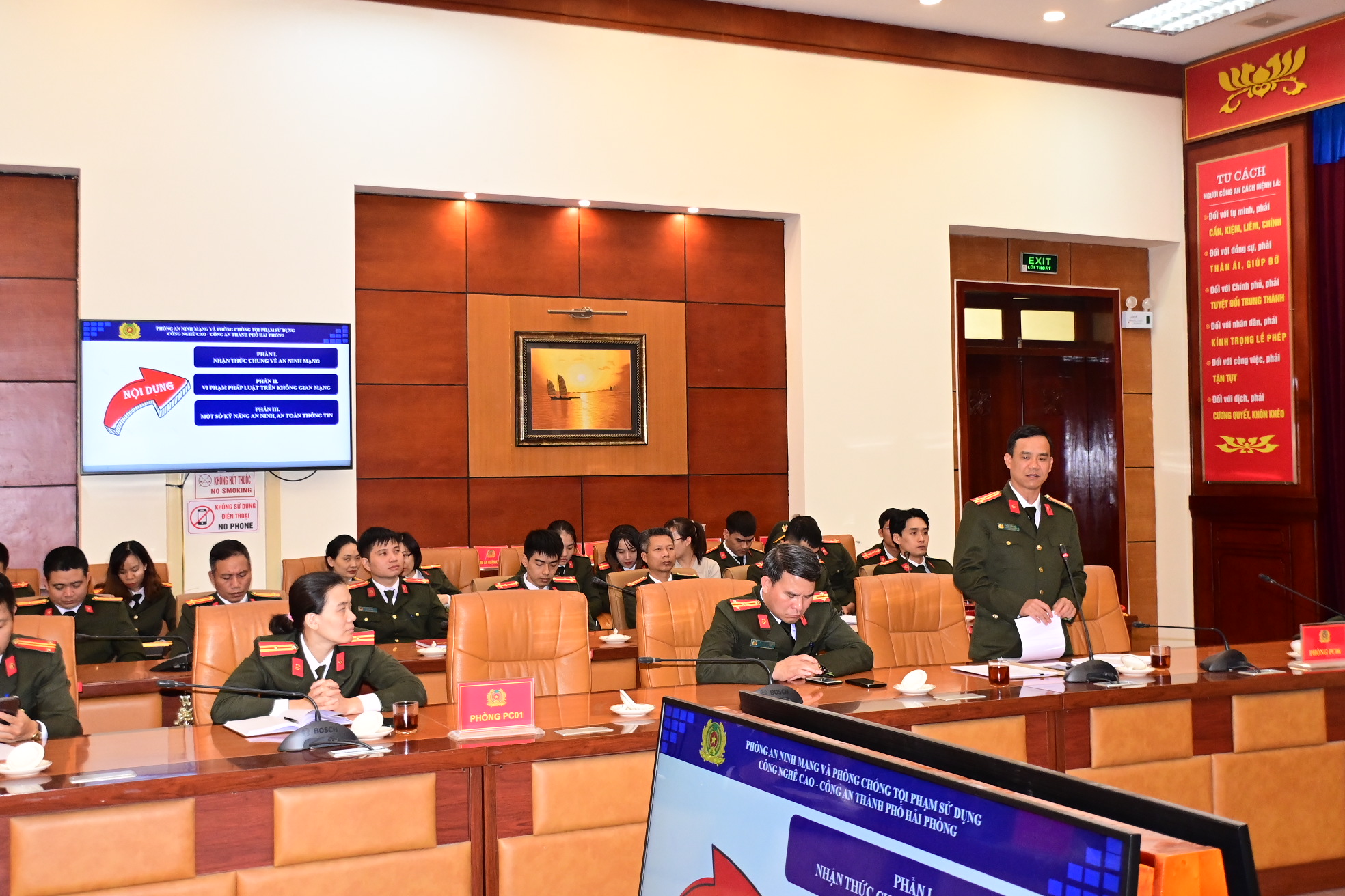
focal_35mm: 39
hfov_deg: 49.6
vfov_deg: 34.2
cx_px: 672
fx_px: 1457
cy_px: 448
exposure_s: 1/200
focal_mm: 26
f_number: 5
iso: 2500
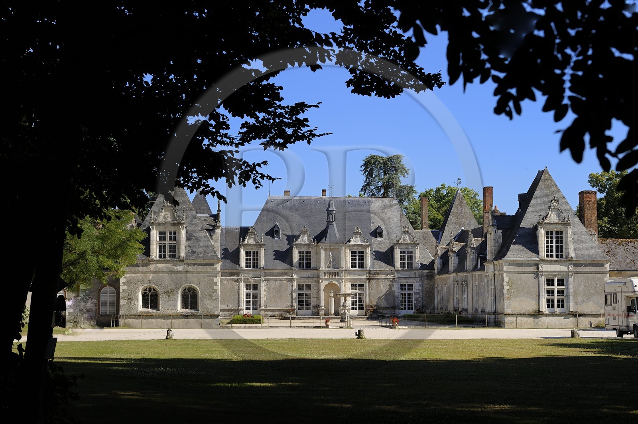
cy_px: 212
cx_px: 319
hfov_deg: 28.9
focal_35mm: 70
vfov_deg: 19.4
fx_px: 1240
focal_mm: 70
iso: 200
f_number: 13
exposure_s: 1/160
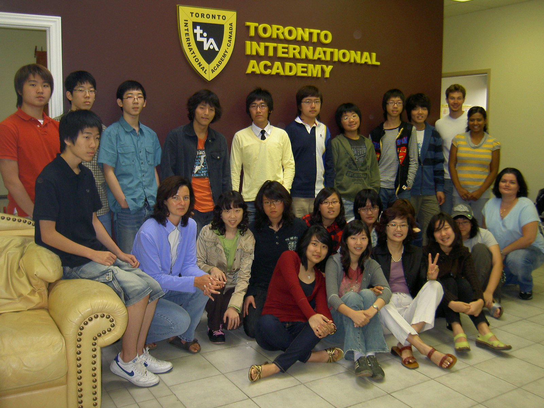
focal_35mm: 34
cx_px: 272
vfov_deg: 41.8
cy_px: 204
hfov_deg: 54.0
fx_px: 534
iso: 100
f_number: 2.8
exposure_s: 1/60
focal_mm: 5.6
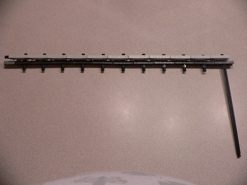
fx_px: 250
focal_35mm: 35
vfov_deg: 40.7
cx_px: 124
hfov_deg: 52.6
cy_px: 92
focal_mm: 4.6
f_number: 2.8
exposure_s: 1/40
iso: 200
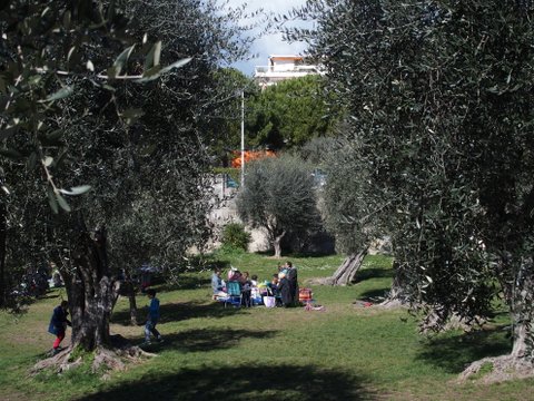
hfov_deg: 31.2
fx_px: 956
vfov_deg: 23.7
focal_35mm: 62
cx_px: 267
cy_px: 200
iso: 100
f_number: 4
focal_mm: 13.2
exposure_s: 1/800
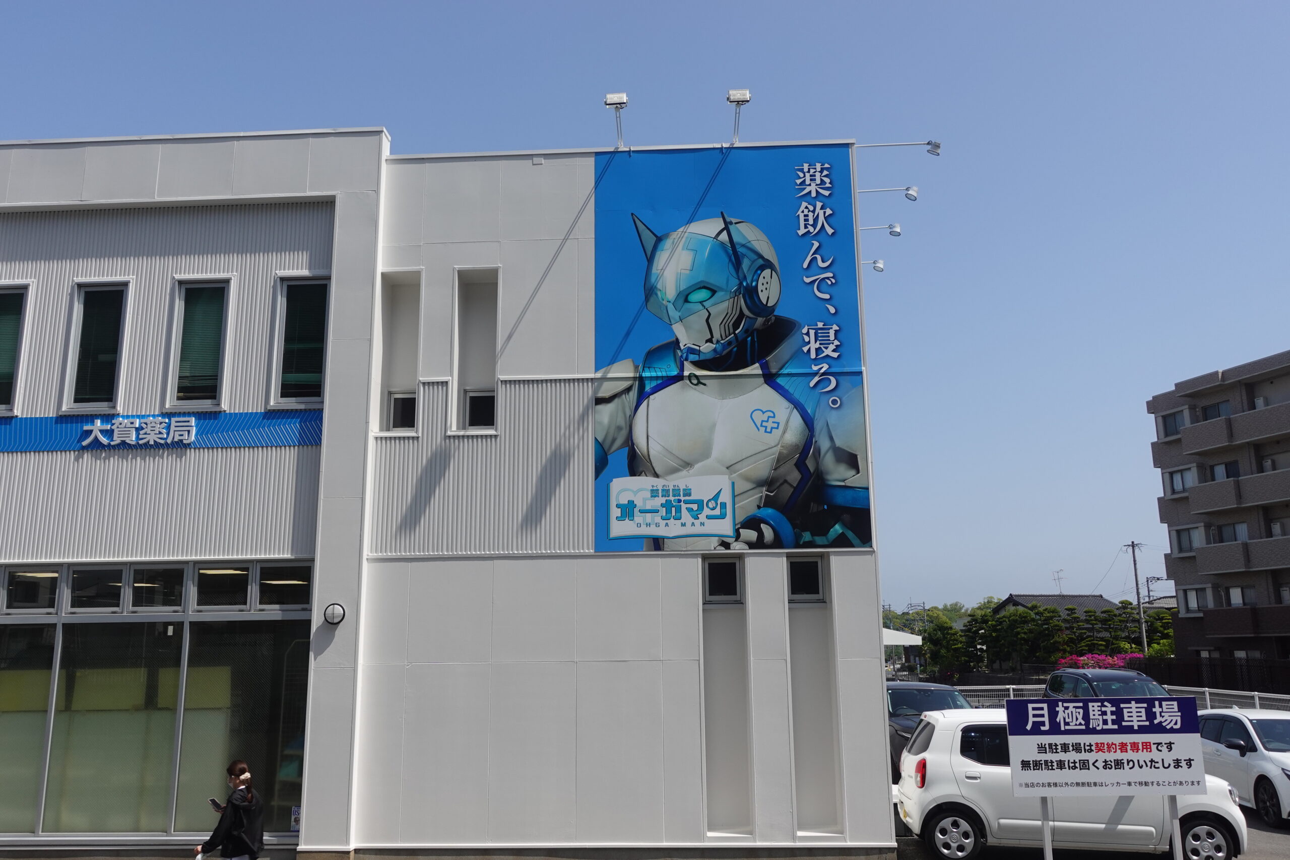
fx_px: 967
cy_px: 430
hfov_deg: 67.4
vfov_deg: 47.9
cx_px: 645
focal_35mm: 27
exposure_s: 1/100
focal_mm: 10.77
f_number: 5.6
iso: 125
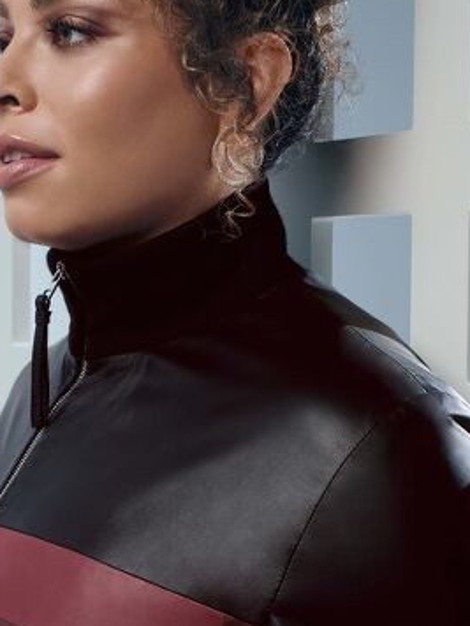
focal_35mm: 81
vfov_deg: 24.0
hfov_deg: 18.2
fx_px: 1466
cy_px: 411
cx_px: 227
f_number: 9
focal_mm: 45
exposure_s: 1/125
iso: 500
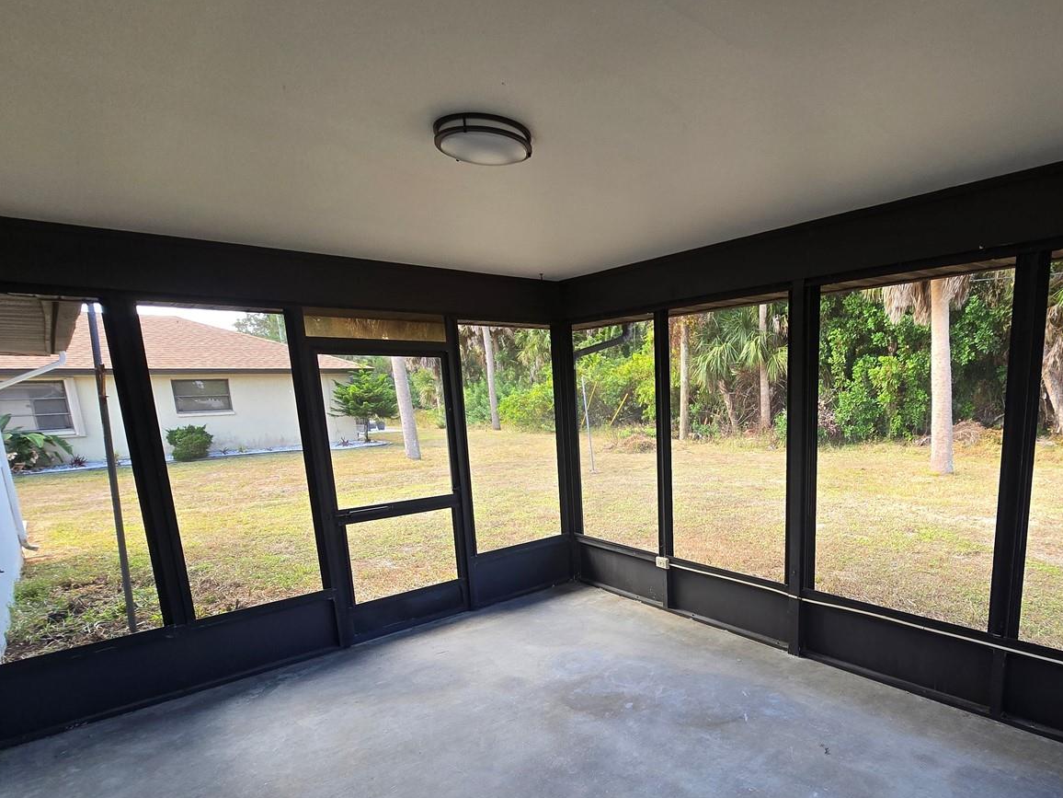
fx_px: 553
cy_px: 505
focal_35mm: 18
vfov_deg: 70.3
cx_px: 692
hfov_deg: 85.3
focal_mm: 2.2
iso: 64
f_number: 2.2
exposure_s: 1/120
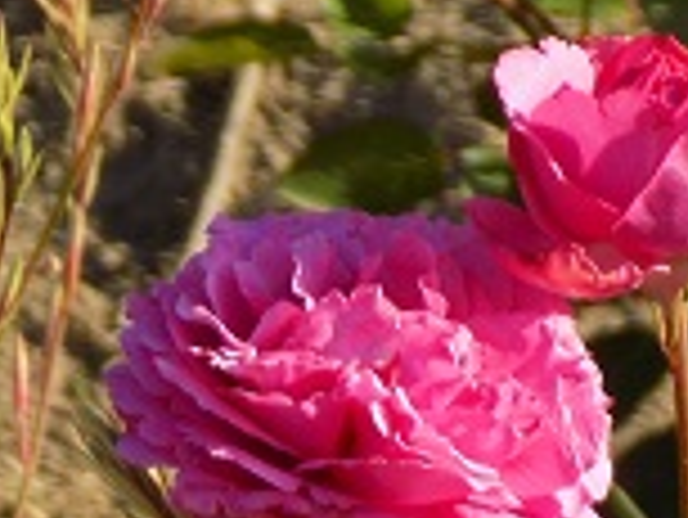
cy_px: 784
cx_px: -4
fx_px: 17444
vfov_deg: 1.7
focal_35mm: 877
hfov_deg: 2.3
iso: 80
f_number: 5.8
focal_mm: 49.7
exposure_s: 1/160
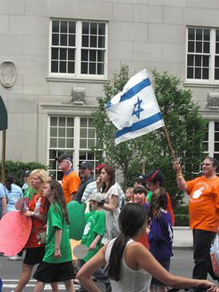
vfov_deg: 17.6
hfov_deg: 13.2
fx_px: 944
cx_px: 110
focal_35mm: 112
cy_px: 146
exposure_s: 1/200
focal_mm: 19.6
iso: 200
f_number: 5.8
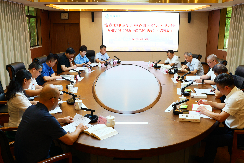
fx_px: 251
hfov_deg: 51.9
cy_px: 82
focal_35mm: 37
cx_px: 122
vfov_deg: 35.9
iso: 1000
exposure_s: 1/60
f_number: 5.6
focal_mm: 29
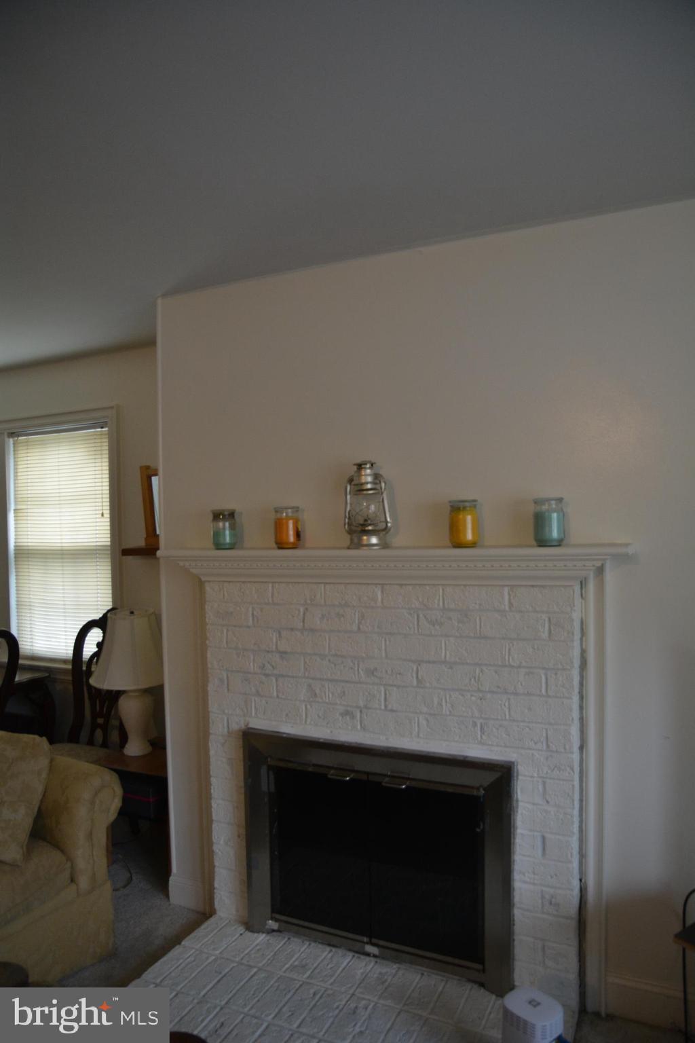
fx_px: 695
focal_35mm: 24
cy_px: 522
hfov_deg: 53.1
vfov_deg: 73.7
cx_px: 348
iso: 720
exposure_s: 1/60
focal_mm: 16
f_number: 3.5
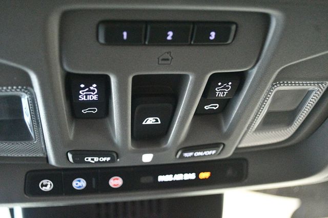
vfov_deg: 28.0
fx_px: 437
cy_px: 109
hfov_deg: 41.1
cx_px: 164
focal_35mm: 48
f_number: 4.8
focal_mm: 32
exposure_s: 1/60
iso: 12800
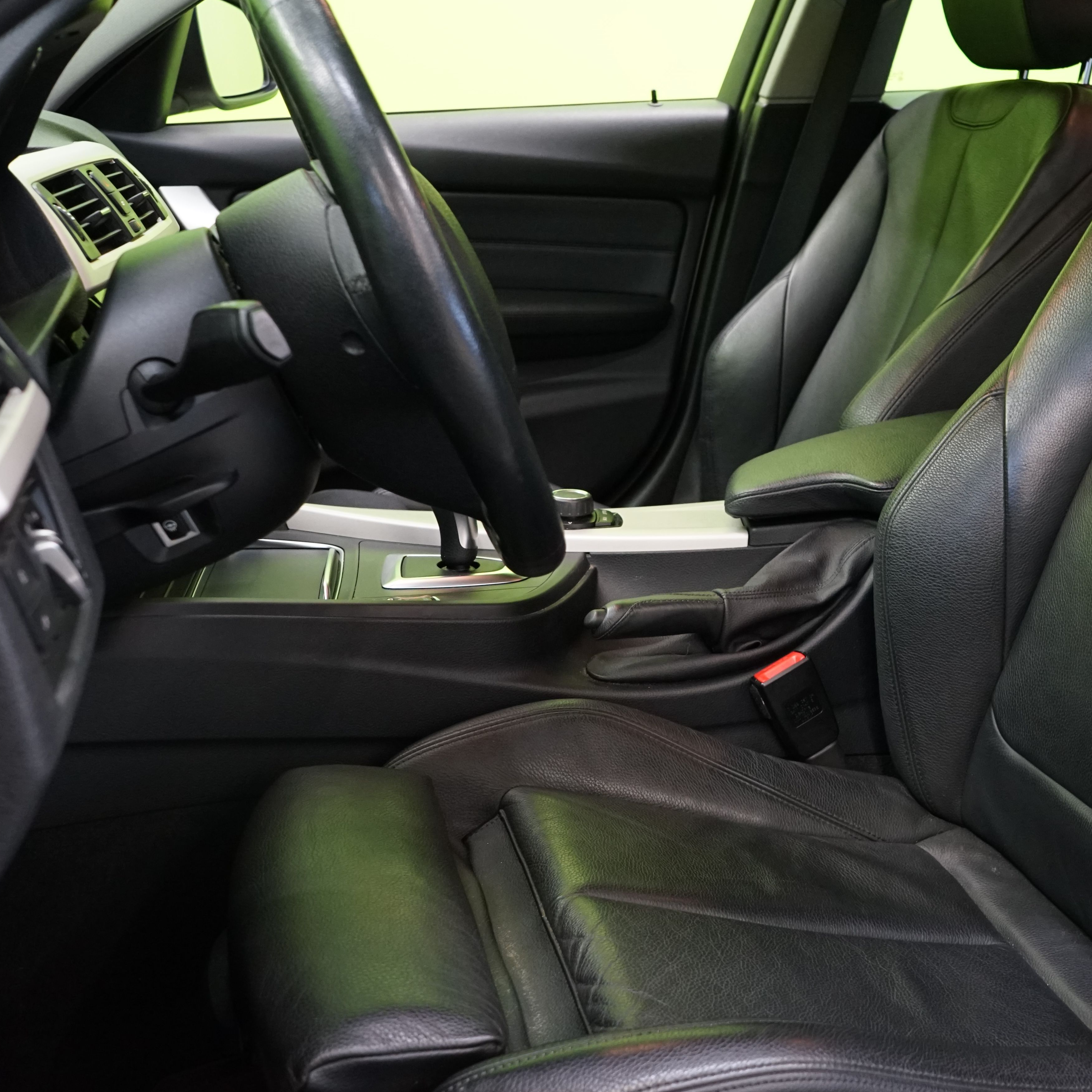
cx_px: 814
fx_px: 1606
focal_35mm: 45
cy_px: 517
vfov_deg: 37.5
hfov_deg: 36.7
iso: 2500
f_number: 6.3
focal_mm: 31
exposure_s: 1/20
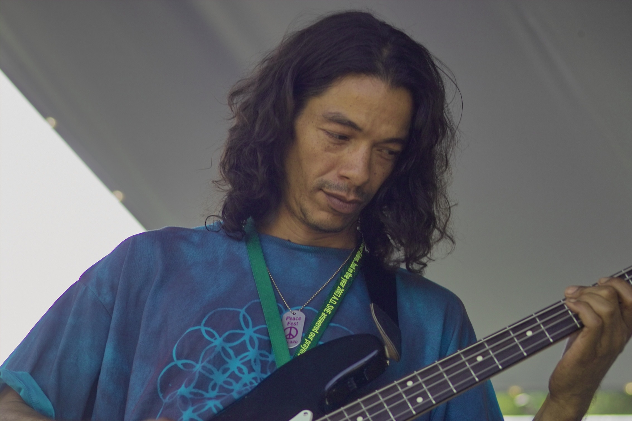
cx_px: 316
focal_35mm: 179
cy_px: 210
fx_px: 3142
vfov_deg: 7.7
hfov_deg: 11.5
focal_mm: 105
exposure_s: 1/125
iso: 200
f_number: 3.5
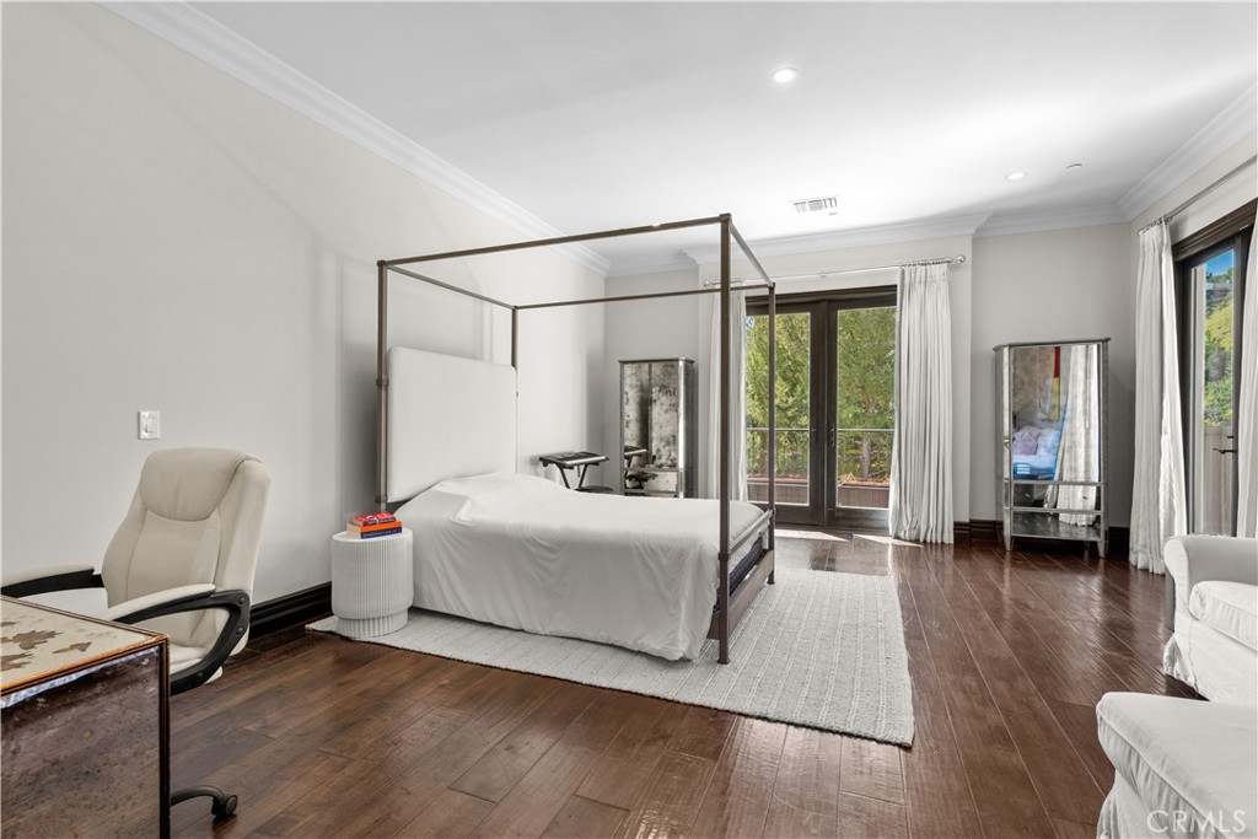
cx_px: 629
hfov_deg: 96.7
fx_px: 559
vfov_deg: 73.8
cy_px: 420
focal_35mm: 16
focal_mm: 16
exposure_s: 1/20
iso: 800
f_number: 8
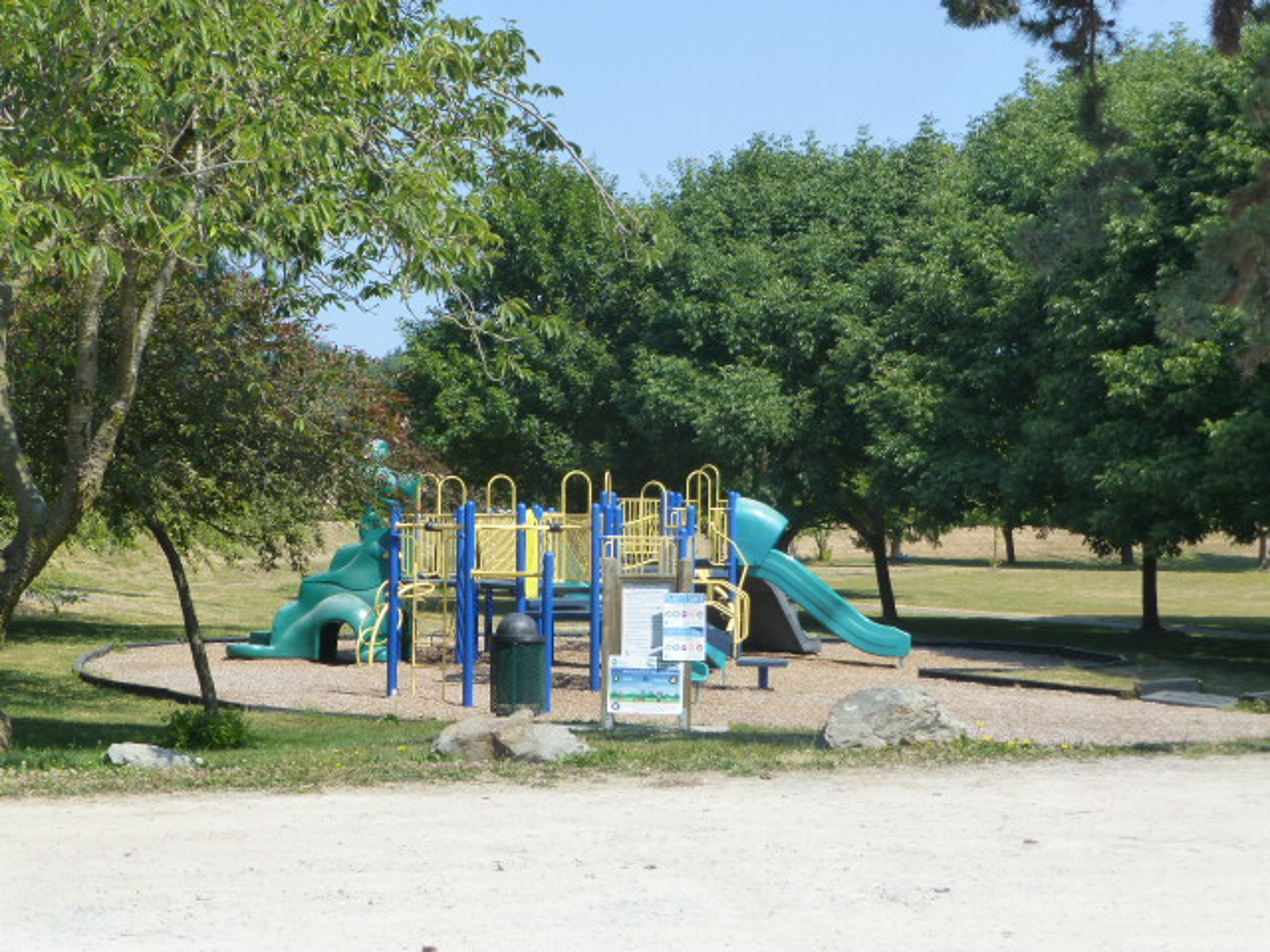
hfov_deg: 27.8
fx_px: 2568
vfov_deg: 21.0
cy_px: 476
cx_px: 635
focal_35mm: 70
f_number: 5
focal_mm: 12.5
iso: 160
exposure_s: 1/400
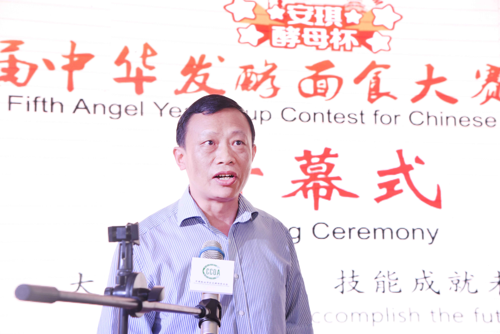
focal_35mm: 65
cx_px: 250
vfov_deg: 20.9
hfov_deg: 30.9
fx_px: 903
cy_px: 167
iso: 1000
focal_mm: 65
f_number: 7.1
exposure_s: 1/60
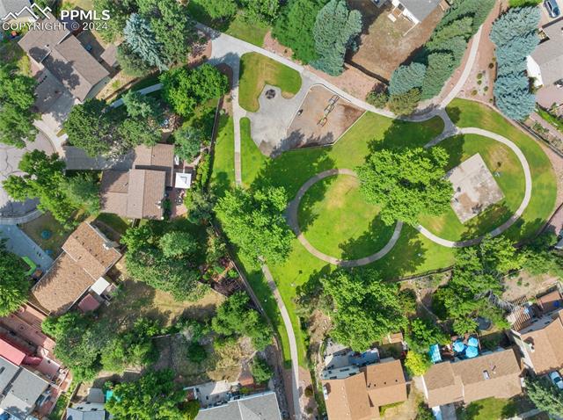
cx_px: 282
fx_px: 390
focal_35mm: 24
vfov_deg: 56.7
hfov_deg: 71.7
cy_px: 210
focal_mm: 12.29
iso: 110
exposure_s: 1/640
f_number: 2.8
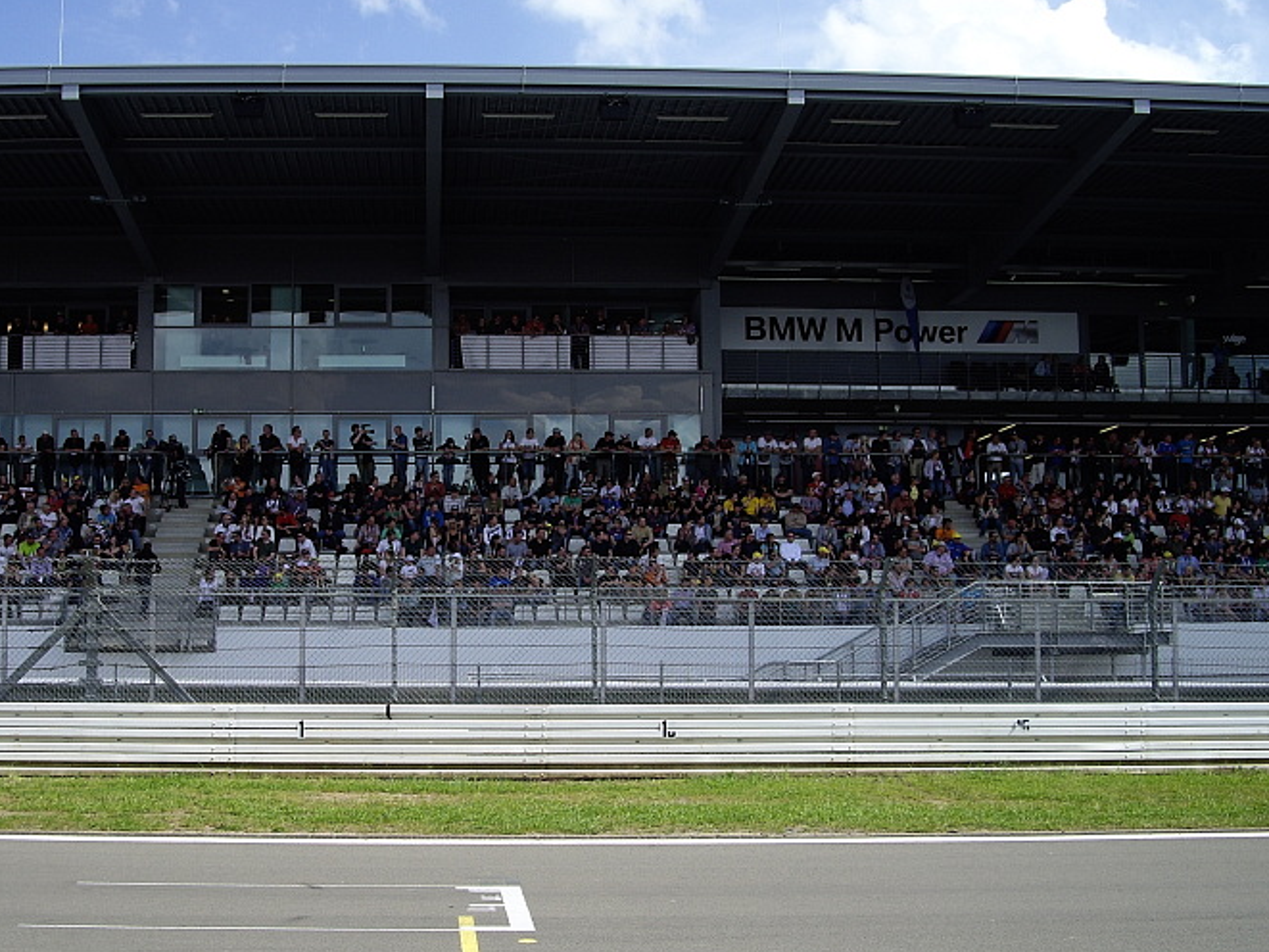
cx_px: 513
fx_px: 1687
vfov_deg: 31.5
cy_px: 537
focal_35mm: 46
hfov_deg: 41.1
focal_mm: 7.9
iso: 50
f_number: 5.6
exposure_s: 1/250
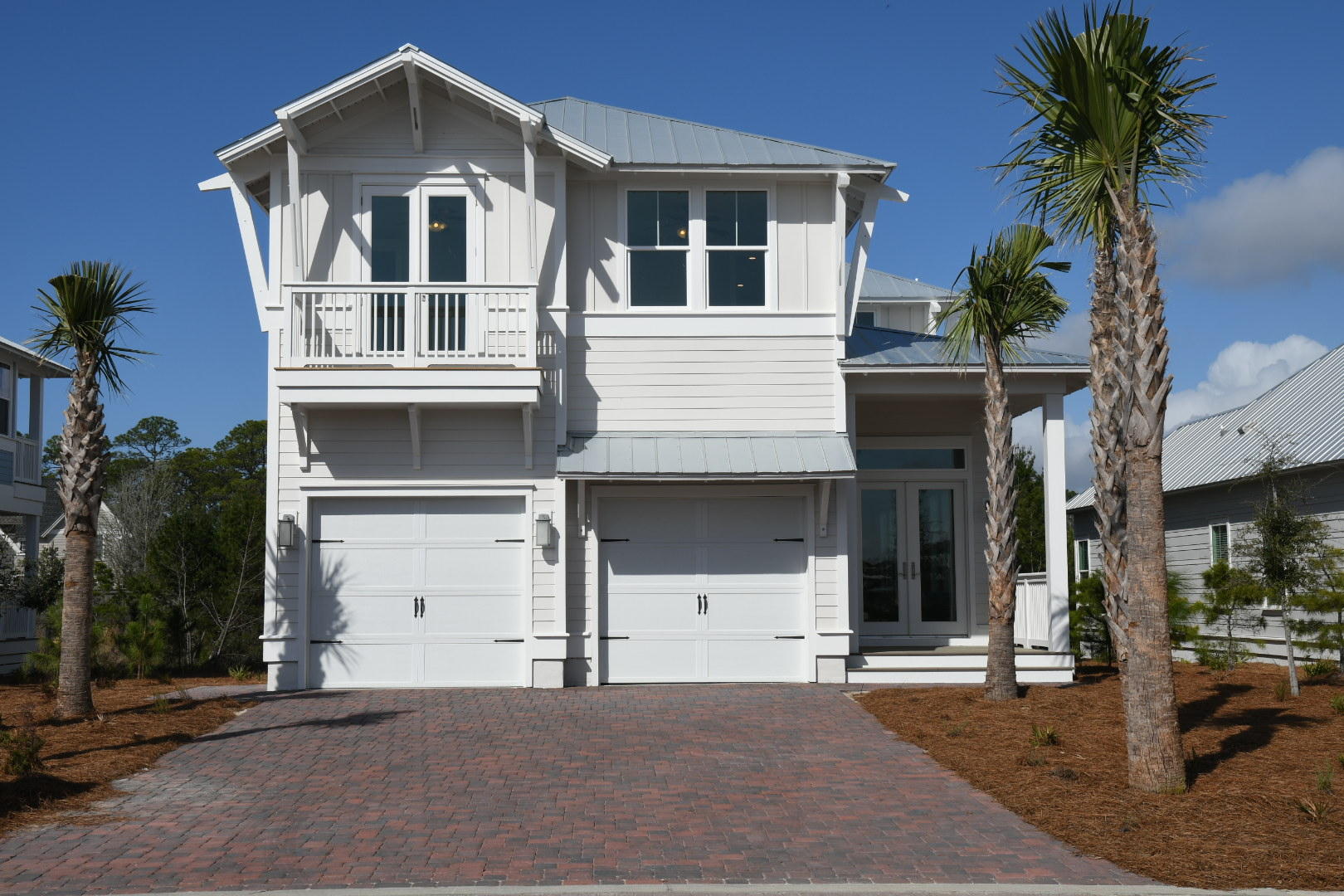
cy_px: 448
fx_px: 1680
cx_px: 672
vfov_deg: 29.9
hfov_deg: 43.6
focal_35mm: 45
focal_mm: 30
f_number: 10
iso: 100
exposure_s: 1/400
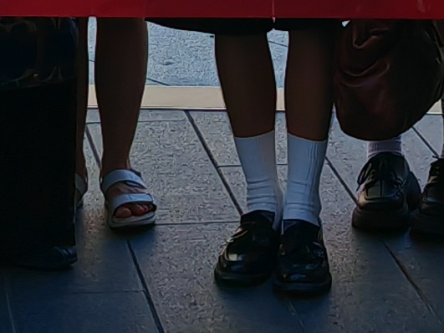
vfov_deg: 6.8
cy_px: -527
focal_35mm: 205
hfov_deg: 9.7
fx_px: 2629
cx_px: 232
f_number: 1.6
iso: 50
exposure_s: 1/2500
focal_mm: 7.62
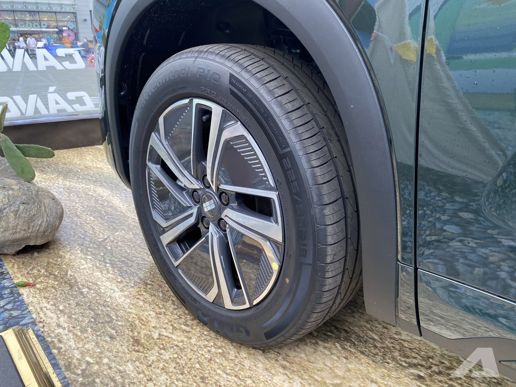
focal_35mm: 26
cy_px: 194
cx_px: 258
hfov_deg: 67.3
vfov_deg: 53.1
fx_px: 388
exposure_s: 1/60
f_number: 1.8
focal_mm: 4.25
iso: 64
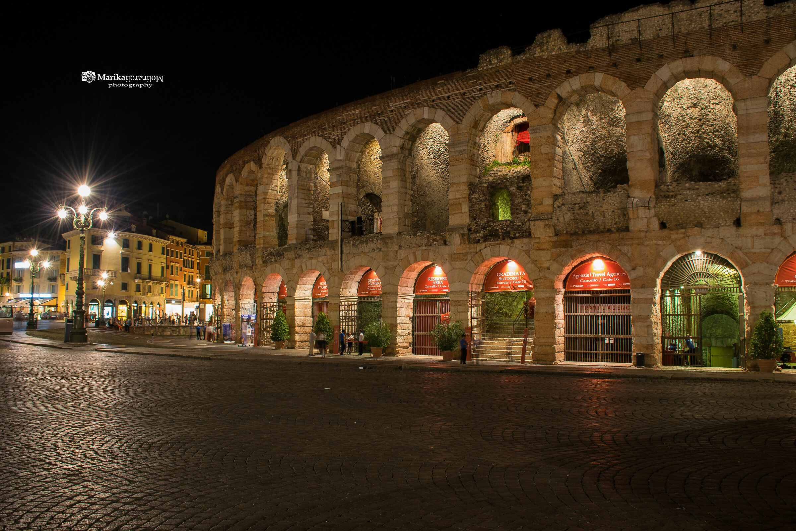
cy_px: 266
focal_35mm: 30
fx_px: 663
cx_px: 398
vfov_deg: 43.6
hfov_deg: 61.9
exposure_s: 13
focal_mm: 20
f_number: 11
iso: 100
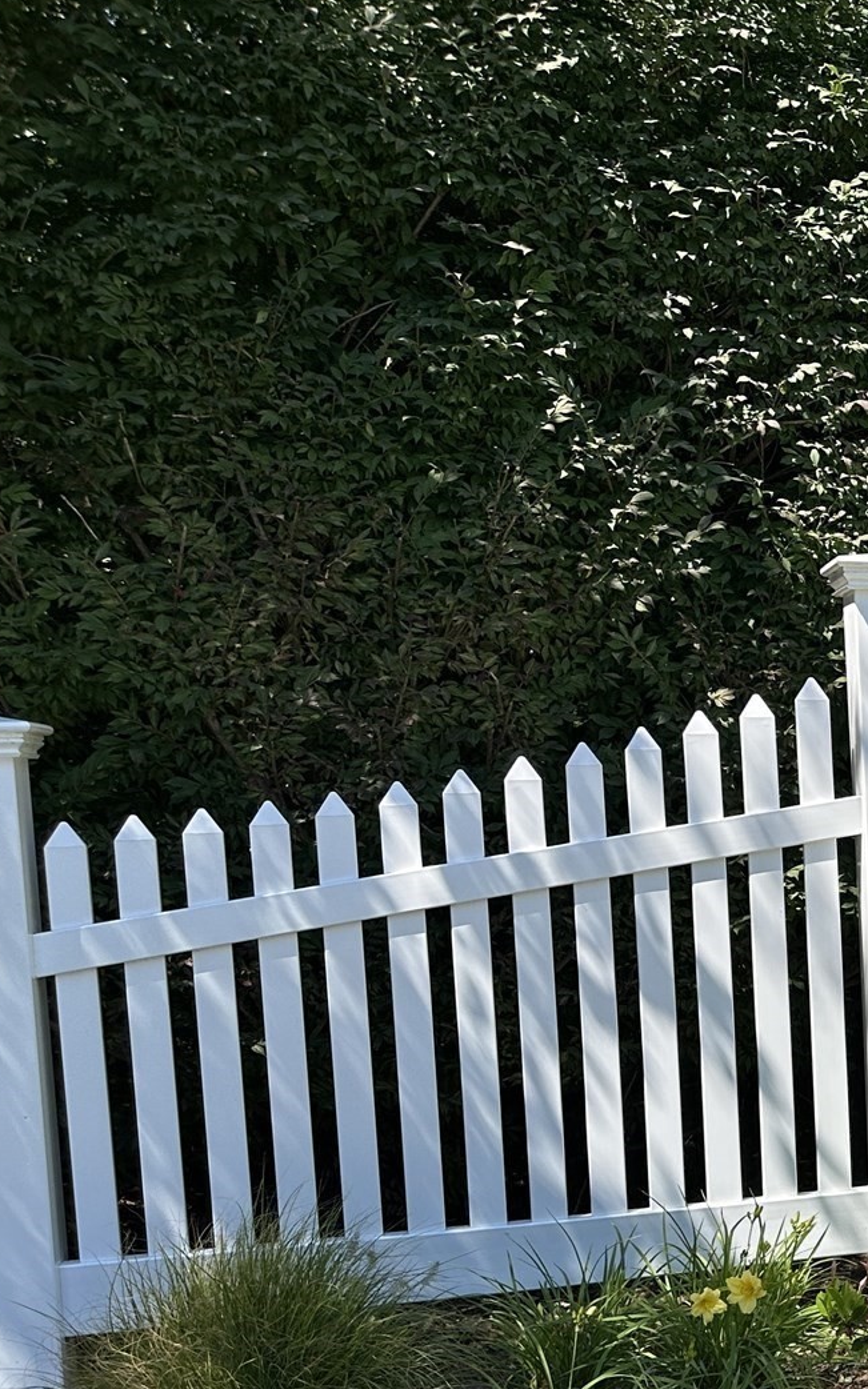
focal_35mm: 50
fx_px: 1893
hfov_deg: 22.5
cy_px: 984
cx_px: 1196
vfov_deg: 39.6
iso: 80
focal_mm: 6.86
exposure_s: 1/2469
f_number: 1.78
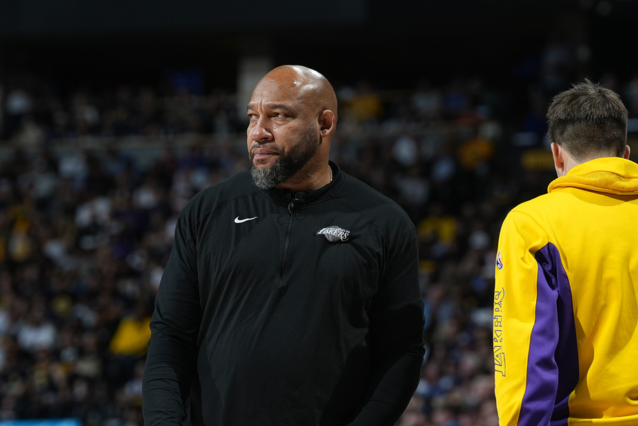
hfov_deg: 9.8
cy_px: 220
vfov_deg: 6.6
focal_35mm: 209
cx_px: 318
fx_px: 3707
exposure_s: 1/1250
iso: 400
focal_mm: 135
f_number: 3.5
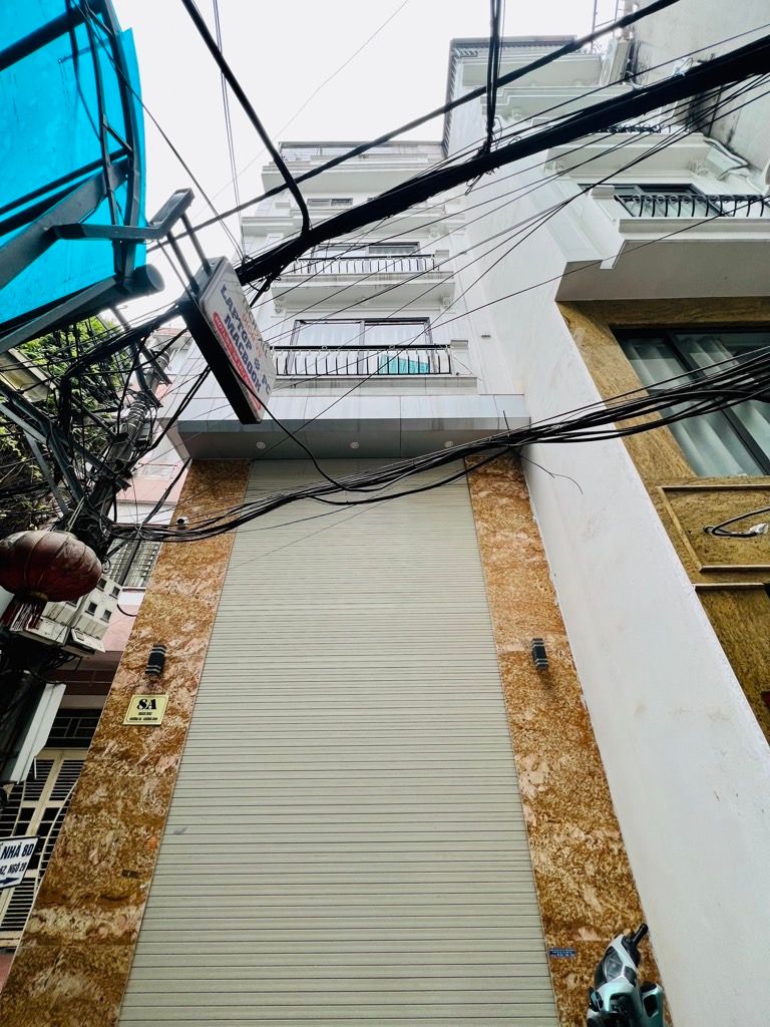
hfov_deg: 89.9
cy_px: 514
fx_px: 386
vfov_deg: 106.2
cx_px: 385
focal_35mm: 13
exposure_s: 1/111
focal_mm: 1.57
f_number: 1.8
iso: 32
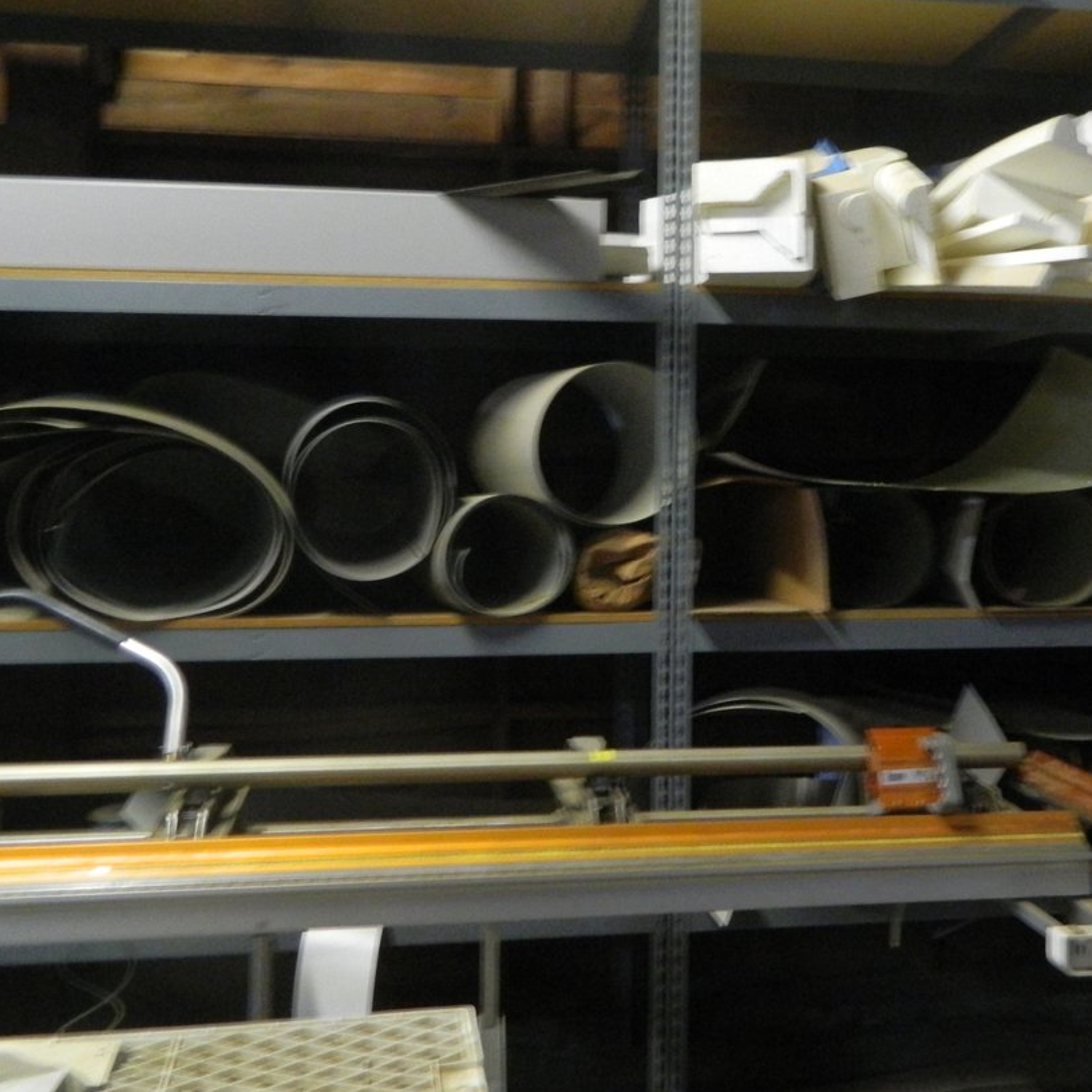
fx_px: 1463
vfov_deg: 40.7
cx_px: 709
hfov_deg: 40.5
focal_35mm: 41
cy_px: 433
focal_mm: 4.5
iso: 400
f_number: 3.1
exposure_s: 1/6
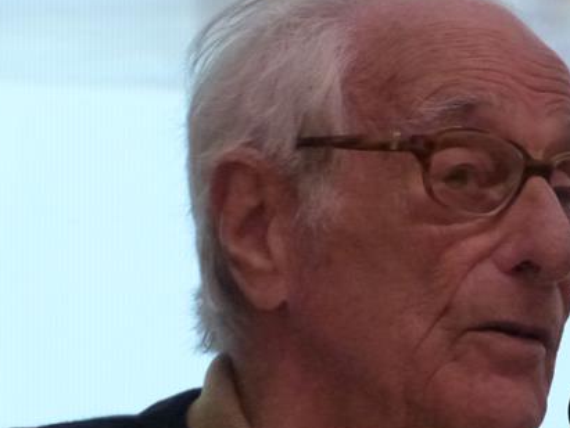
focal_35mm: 585
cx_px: 379
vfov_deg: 2.5
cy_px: 271
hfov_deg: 3.4
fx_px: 9641
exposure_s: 1/30
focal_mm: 67.7
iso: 1250
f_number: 4.2
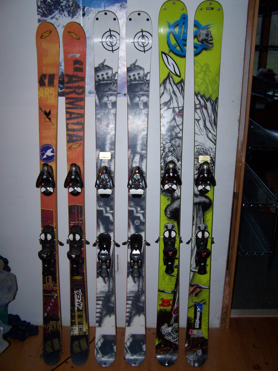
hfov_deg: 37.7
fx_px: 407
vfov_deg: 49.0
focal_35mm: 38
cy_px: 186
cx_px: 139
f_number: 2.8
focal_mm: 6.3
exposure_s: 1/60
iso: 140
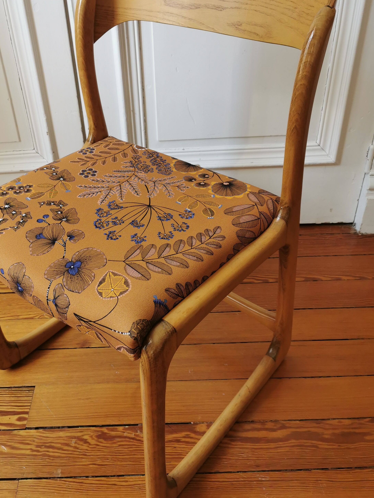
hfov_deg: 41.6
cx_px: 147
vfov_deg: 53.8
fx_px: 490
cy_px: 221
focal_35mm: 34
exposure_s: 1/100
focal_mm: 5.56
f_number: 1.6
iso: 64
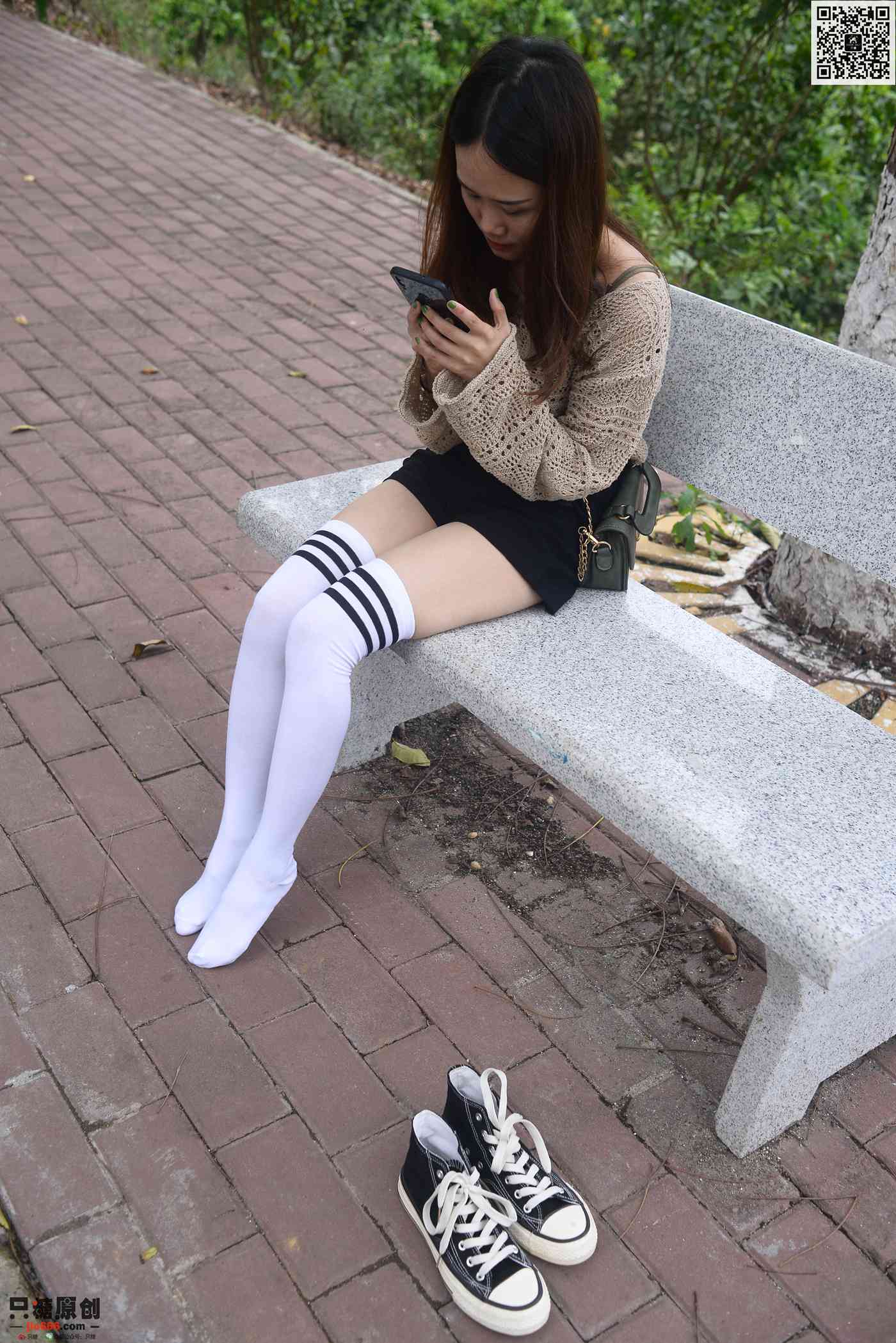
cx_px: 448
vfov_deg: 54.4
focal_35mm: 35
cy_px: 672
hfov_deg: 37.9
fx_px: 1305
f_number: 5.6
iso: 500
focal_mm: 35
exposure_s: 1/400
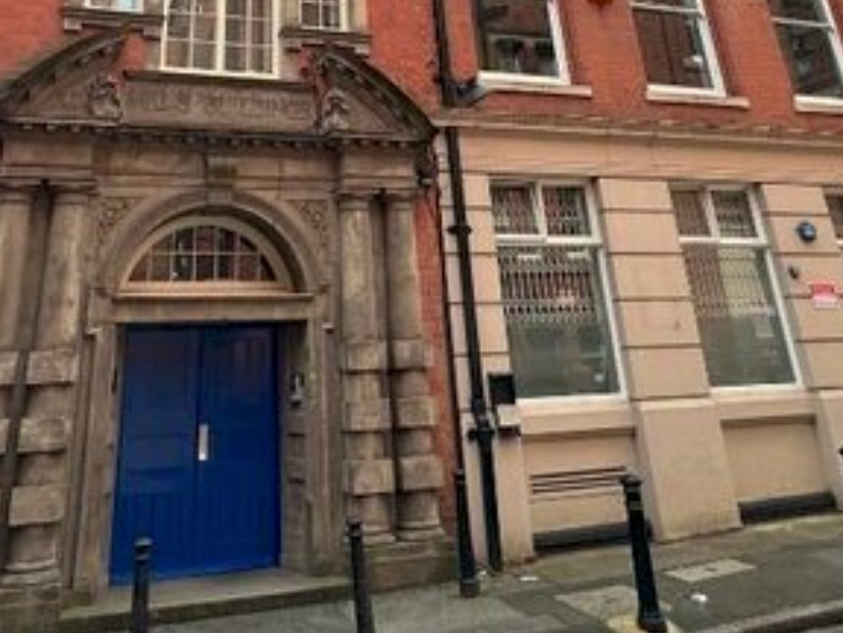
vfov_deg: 36.4
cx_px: 340
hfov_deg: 53.6
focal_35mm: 34
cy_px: -37
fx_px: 828
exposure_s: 1/518
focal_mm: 2.22
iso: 40
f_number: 2.2
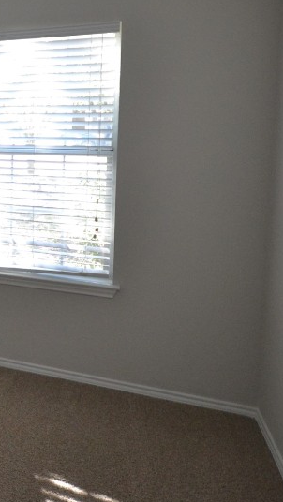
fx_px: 495
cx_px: -127
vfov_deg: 52.4
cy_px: 154
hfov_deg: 25.3
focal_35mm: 37
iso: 1100
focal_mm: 11
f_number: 4.2
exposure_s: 1/60
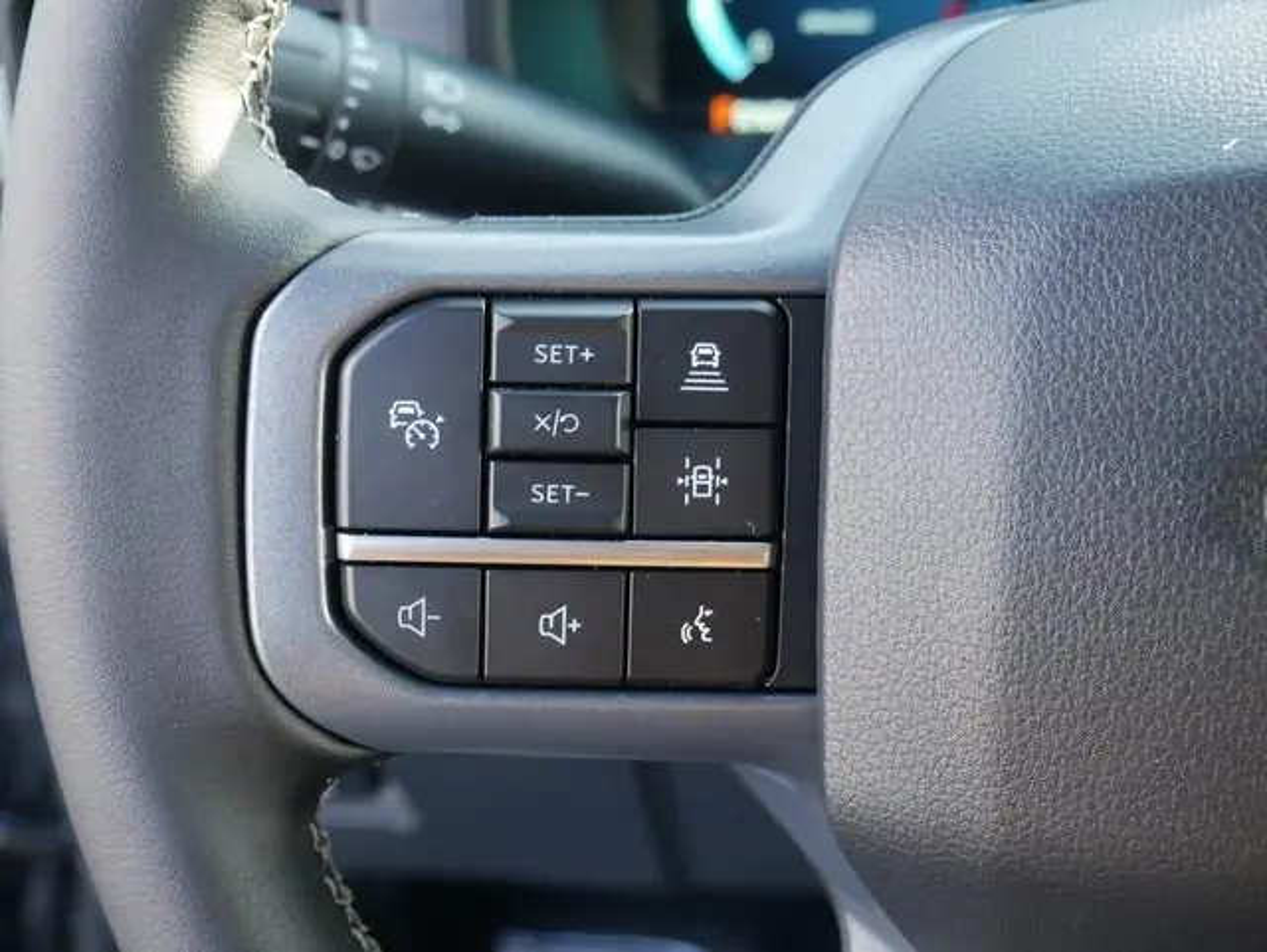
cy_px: 476
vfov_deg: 29.1
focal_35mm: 50
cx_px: 634
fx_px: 1831
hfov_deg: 38.2
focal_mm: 25
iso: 640
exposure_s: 1/60
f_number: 5.3
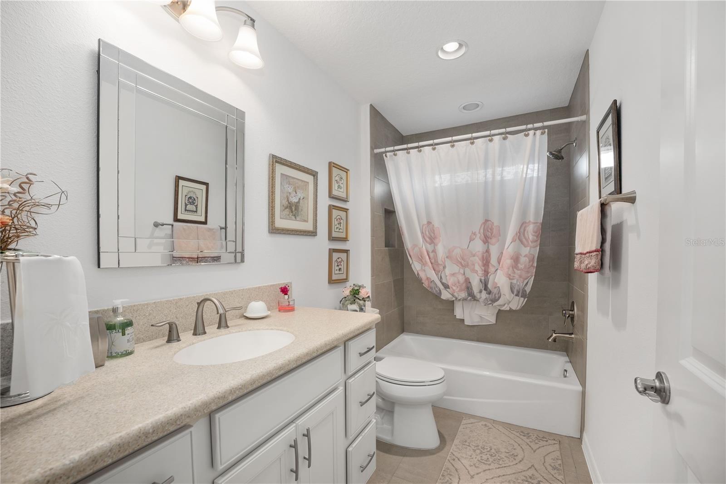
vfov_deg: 81.2
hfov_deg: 104.3
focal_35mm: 14
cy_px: 242
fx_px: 282
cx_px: 363
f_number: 7.1
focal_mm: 14
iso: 400
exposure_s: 1/15
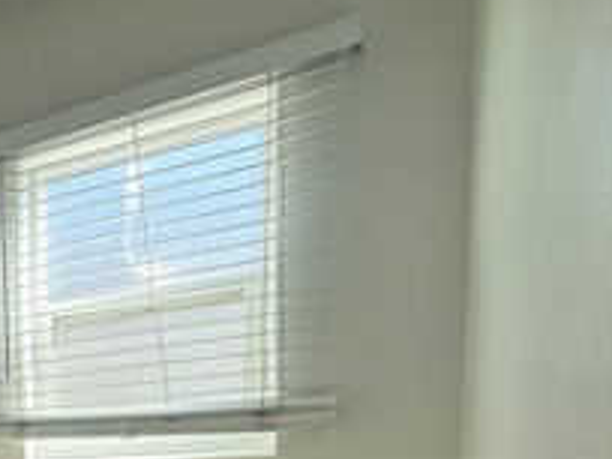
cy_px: 528
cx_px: -336
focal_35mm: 44
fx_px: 778
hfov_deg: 27.3
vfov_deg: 29.1
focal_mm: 2.22
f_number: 2.2
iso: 64
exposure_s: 1/128
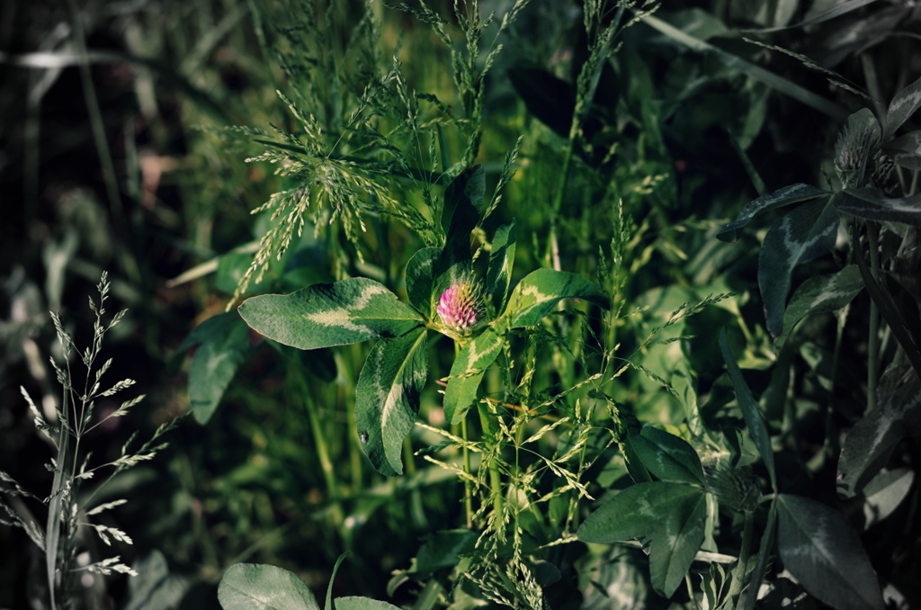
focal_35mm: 105
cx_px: 460
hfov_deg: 19.5
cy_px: 305
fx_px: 2680
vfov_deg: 13.0
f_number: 4.5
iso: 100
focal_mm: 70
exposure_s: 1/160
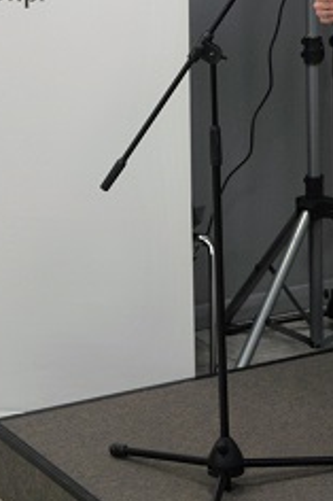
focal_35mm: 153
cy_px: -37
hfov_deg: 9.0
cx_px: 170
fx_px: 2126
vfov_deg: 13.2
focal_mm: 42
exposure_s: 1/60
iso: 800
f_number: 5
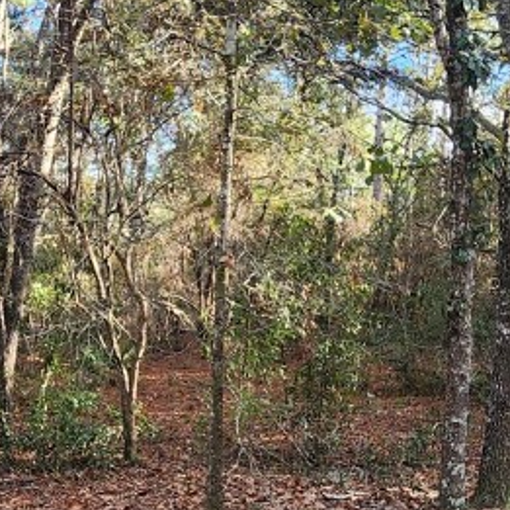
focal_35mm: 45
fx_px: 750
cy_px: 361
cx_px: 178
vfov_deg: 36.9
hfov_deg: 37.2
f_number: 2.2
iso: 80
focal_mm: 2.2
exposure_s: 1/120
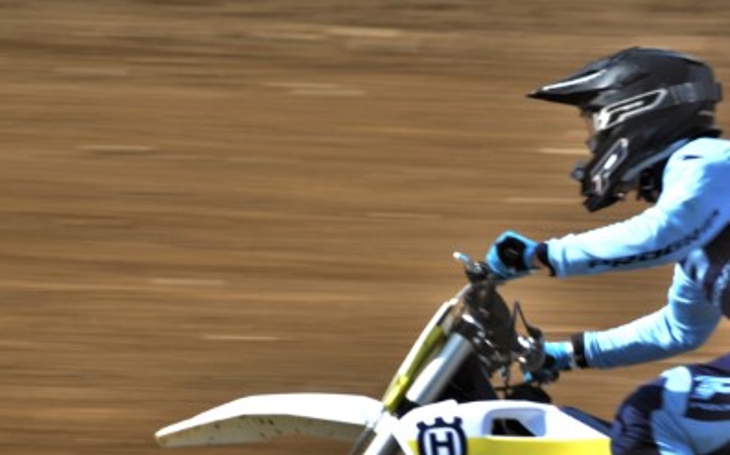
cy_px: 431
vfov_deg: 3.0
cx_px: 524
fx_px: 8568
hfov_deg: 4.9
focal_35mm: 431
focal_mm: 155
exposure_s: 1/125
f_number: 4.8
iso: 100
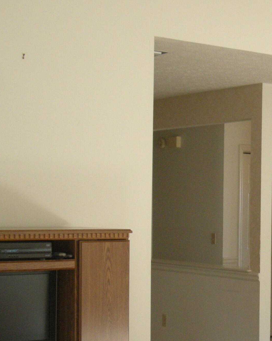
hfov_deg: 18.4
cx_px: 248
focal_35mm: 82
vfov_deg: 23.1
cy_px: 237
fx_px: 825
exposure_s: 1/61
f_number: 2.8
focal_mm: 7.9
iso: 305
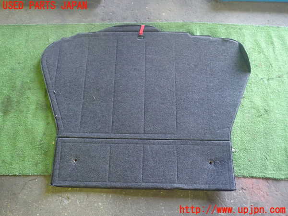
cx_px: 144
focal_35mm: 28
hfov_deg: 63.4
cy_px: 108
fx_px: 233
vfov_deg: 49.7
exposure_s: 1/30
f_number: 2.2
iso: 640
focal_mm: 5.05
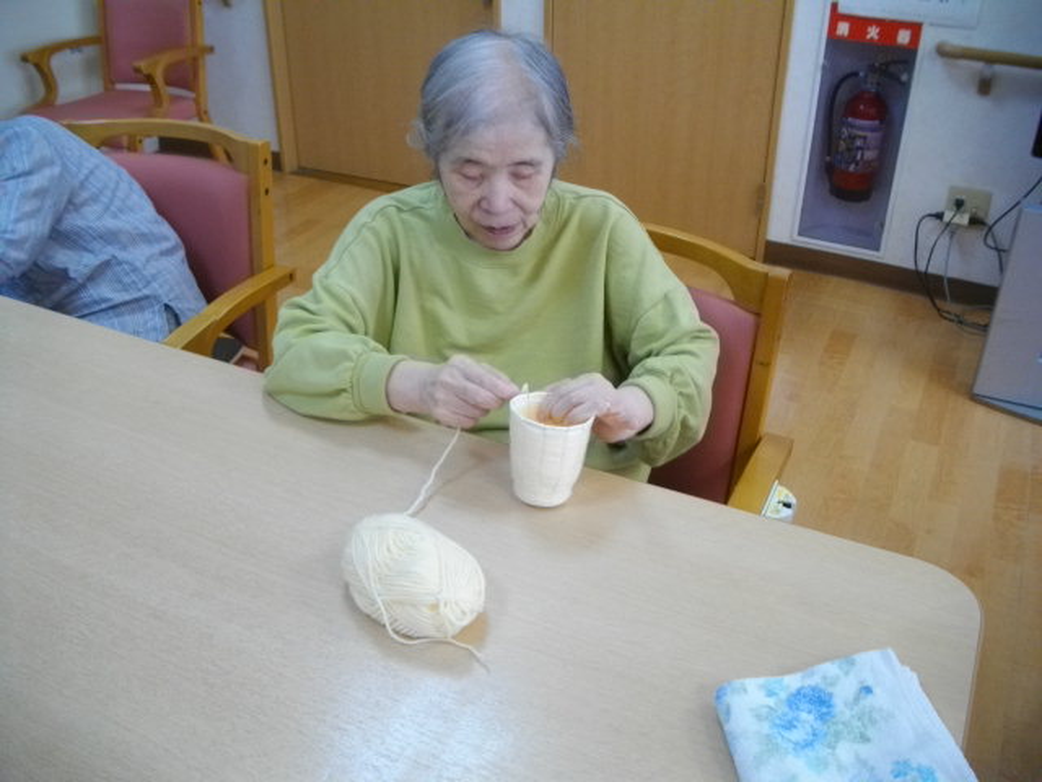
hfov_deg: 58.4
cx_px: 521
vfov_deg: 45.4
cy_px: 391
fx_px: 933
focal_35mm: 31
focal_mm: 5.7
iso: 209
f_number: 2.9
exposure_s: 1/50
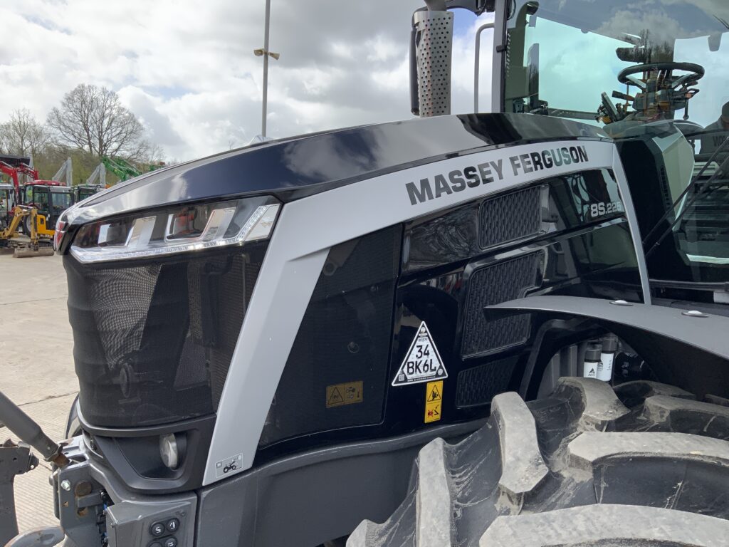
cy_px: 274
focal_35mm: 29
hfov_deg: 61.7
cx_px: 364
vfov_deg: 48.2
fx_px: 611
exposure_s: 1/962
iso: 16
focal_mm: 3
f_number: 1.8
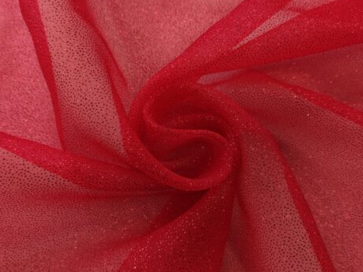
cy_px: 133
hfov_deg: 55.4
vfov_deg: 42.9
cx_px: 185
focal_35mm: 33
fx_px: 346
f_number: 1.89
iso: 160
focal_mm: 5.43
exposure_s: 1/160
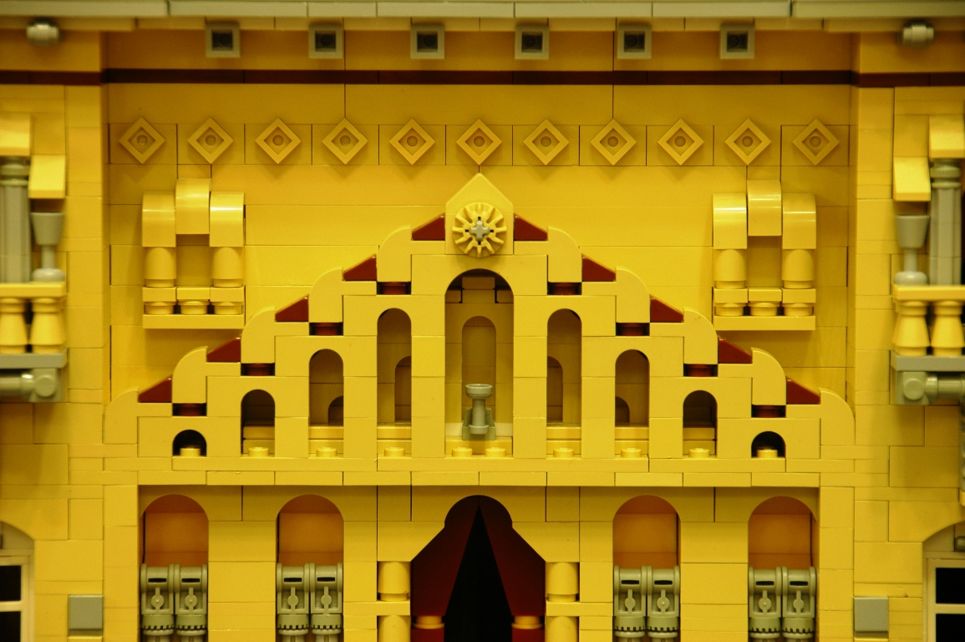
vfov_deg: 7.0
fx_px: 5223
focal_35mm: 195
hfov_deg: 10.6
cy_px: 321
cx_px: 482
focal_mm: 130
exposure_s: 1/4
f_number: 6
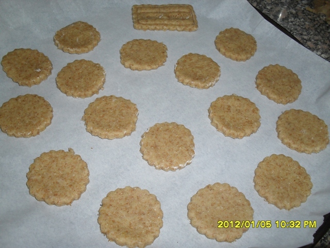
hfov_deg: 52.6
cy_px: 124
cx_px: 165
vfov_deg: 40.7
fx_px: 334
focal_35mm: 35
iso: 200
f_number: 3.2
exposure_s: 1/45
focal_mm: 6.3
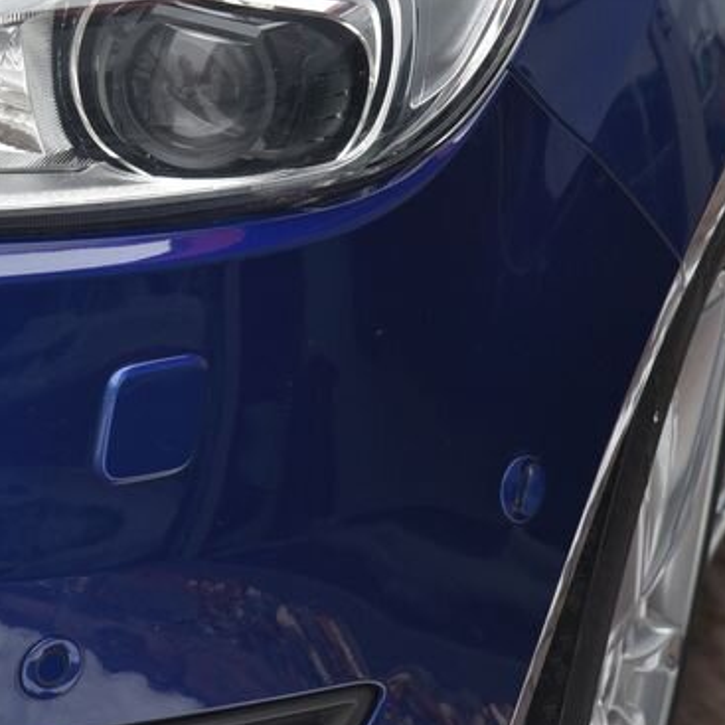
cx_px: 55
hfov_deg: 6.1
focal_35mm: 285
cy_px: 67
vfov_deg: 6.1
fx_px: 6753
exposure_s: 1/250
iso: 500
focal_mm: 120
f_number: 8
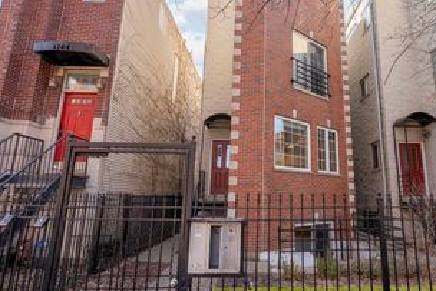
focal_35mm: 23
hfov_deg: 75.1
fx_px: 279
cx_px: 264
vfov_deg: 55.0
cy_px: 130
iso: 200
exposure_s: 1/60
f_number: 9
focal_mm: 14
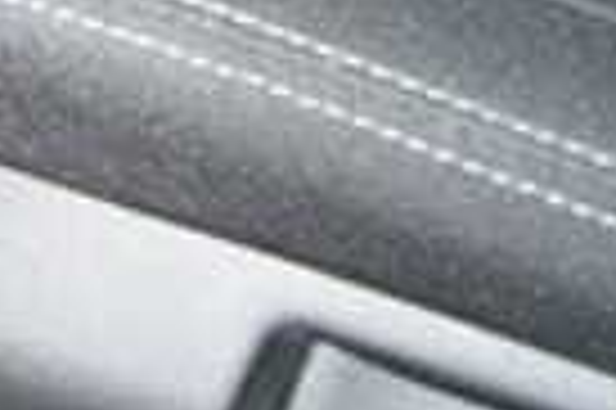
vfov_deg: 7.9
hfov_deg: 11.7
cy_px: -617
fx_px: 2700
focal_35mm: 158
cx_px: -616
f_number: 5.6
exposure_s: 1/60
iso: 400
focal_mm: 18
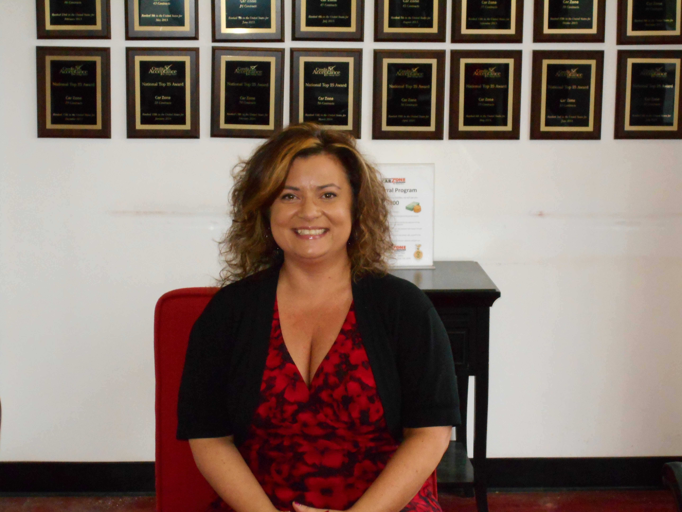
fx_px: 1694
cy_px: 256
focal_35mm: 86
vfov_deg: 17.2
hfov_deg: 22.8
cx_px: 341
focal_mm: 15.4
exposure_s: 1/60
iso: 720
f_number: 6.3
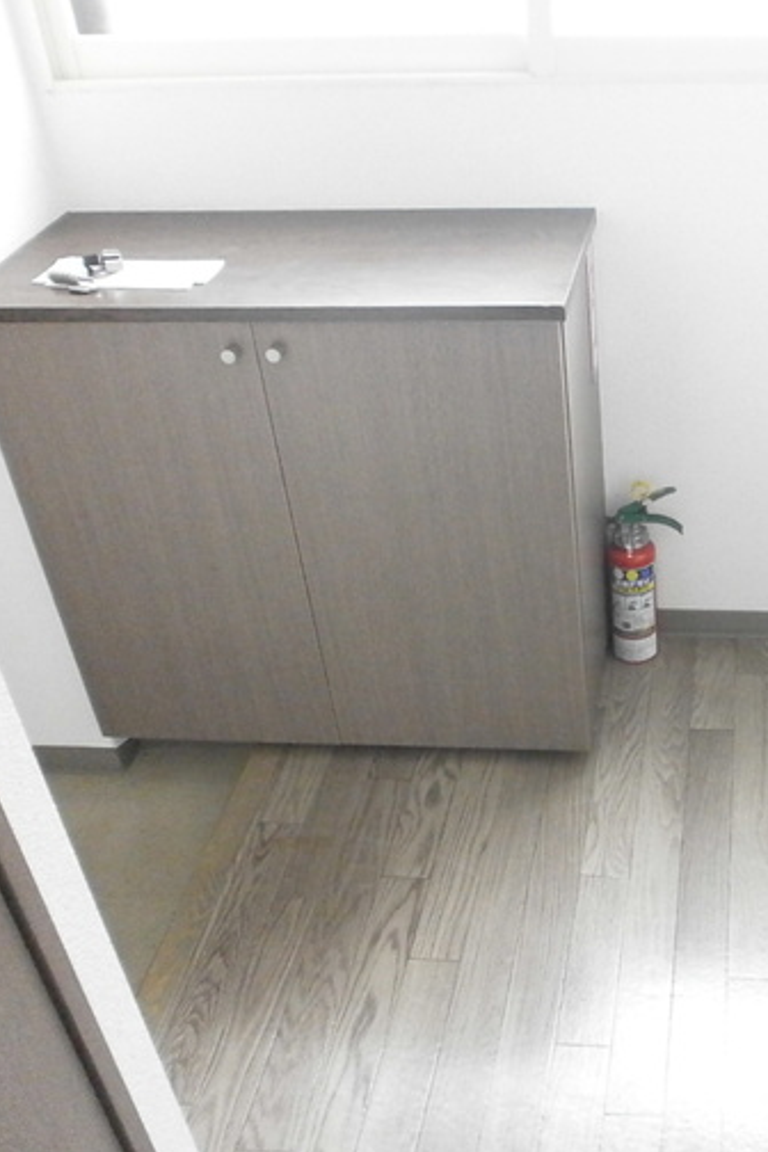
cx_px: 663
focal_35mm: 39
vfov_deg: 49.5
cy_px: 559
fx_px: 1248
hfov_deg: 32.8
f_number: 2.9
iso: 800
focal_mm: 4.8
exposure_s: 1/80
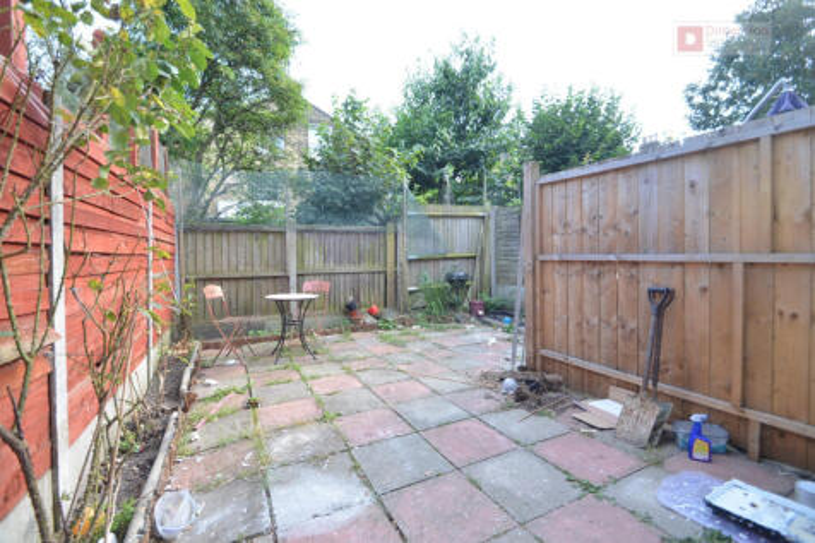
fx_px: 339
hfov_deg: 100.4
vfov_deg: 77.3
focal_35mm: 15
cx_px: 408
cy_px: 272
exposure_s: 1/90
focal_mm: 10
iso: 200
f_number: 4.8
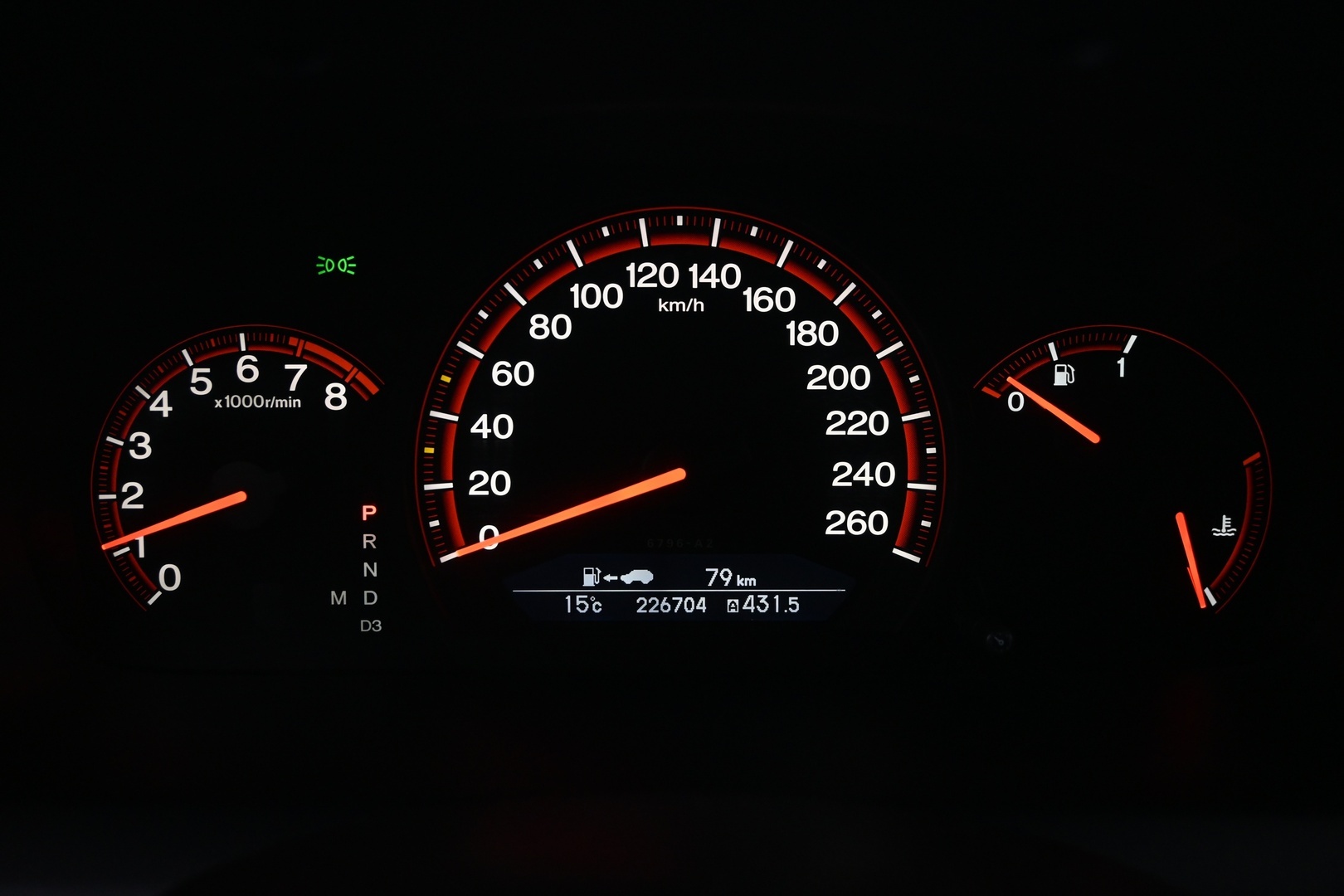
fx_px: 1148
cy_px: 448
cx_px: 672
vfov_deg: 42.6
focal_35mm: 31
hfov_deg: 60.7
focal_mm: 20.5
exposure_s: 1/25
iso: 1600
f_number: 3.8
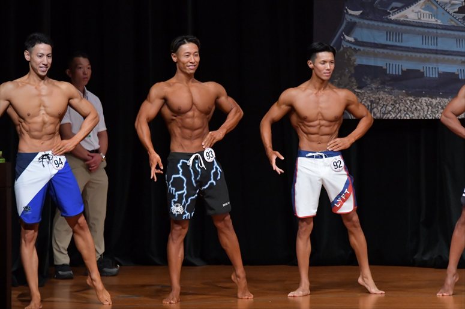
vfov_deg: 5.1
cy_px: 154
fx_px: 3486
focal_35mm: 270
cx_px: 232
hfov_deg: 7.6
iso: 5000
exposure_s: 1/400
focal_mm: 180
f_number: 5.6
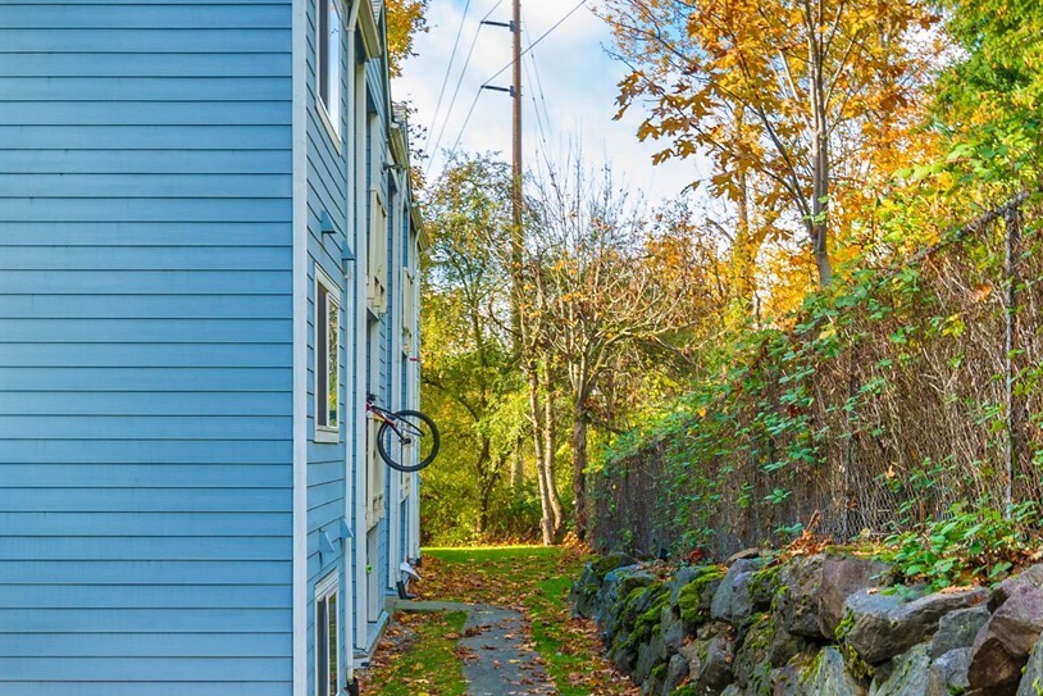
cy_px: 514
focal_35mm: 50
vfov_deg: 26.7
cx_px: 476
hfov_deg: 39.6
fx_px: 1449
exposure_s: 1/30
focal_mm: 24
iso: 80
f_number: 8
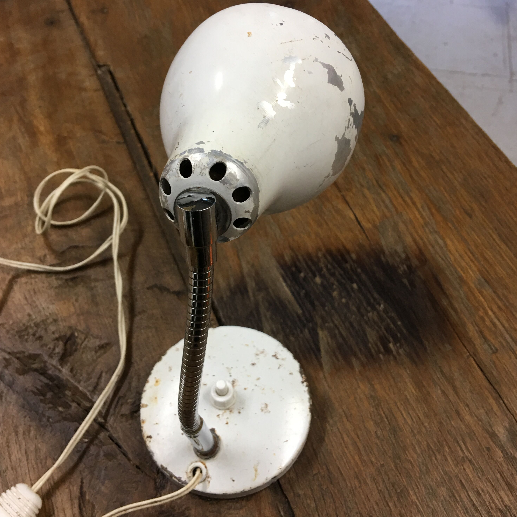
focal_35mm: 35
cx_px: 257
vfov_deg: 47.2
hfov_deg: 47.2
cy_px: 241
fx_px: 591
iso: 40
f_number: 2.2
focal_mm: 4.15
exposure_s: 1/17
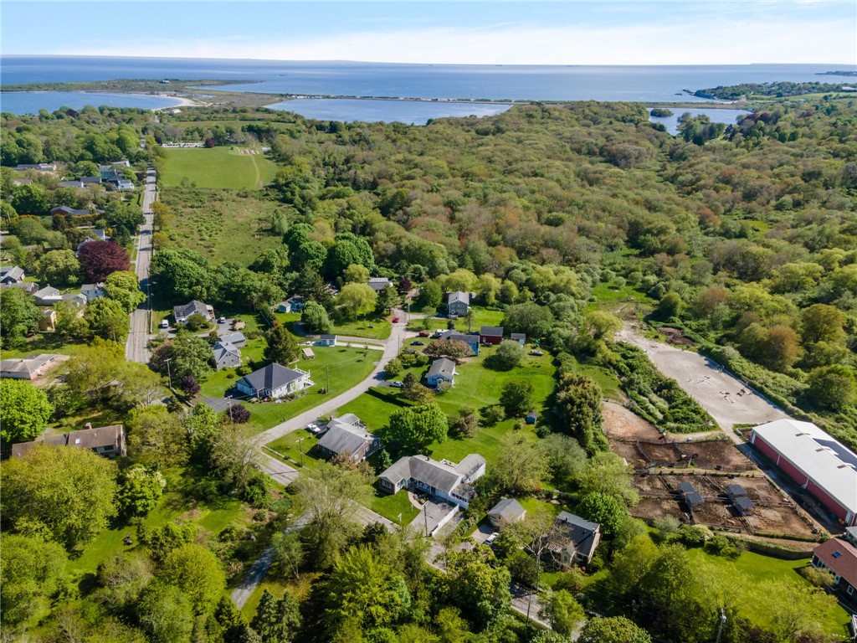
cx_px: 428
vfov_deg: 56.8
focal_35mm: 24
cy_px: 322
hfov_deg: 71.6
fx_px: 594
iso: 100
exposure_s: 1/500
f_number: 2.8
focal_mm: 4.5
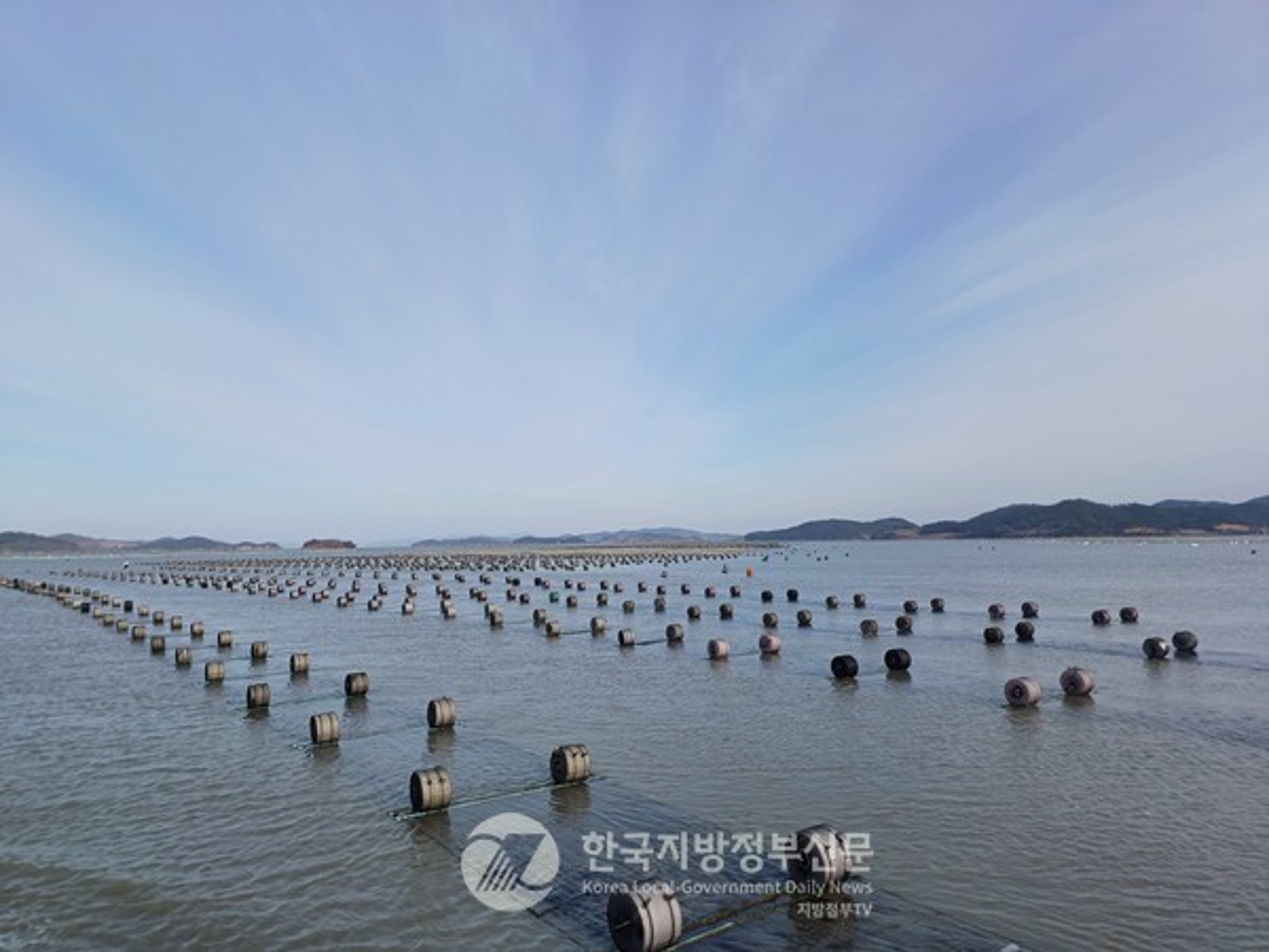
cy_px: 476
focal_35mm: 23
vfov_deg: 58.9
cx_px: 634
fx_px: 843
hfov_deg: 73.9
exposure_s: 1/545
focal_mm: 5.06
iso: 20
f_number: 1.8
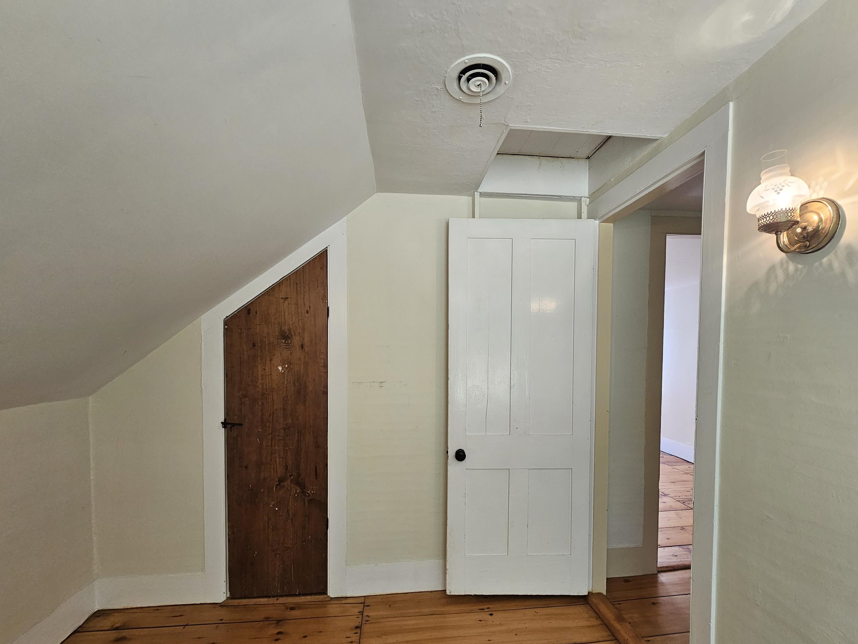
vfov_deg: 81.3
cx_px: 450
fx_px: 372
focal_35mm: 15
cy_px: 368
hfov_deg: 98.1
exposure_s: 1/60
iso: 160
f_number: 2.2
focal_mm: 2.2
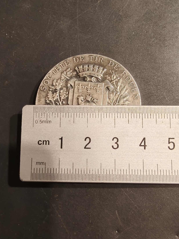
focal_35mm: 25
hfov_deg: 54.9
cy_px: 123
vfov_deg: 69.4
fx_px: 172
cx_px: 89
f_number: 2
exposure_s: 1/50
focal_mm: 2.32
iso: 160
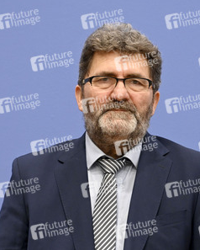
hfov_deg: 13.9
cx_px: 114
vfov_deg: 17.3
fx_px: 820
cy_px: 125
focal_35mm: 111
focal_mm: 78
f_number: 5.6
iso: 5000
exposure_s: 1/320
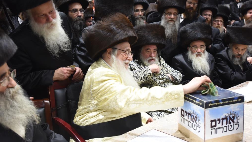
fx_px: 247
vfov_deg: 32.0
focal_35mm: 37
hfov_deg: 54.0
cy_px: 66
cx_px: 127
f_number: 4
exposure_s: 1/100
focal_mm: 35
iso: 1600
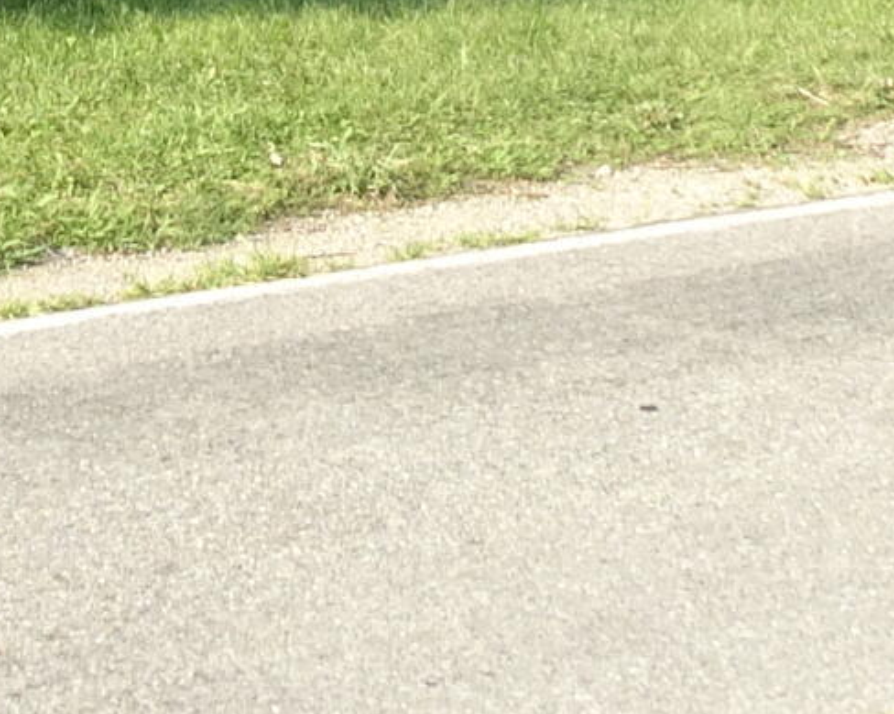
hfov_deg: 13.3
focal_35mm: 144
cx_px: 233
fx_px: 3809
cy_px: -990
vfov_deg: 9.5
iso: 80
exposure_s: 1/160
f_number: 3.5
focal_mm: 4.1
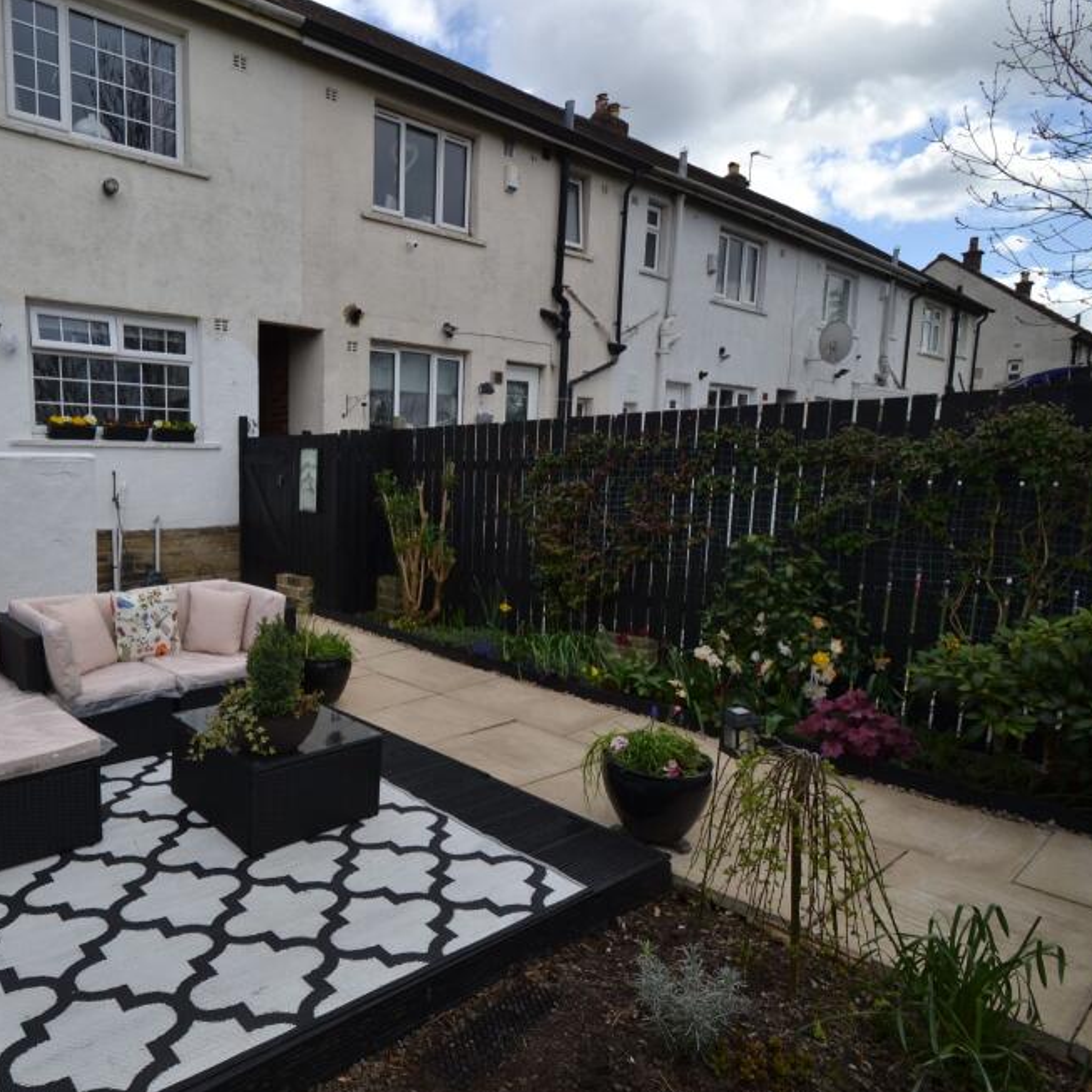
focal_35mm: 20
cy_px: 564
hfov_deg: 70.3
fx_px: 714
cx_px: 286
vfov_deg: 74.8
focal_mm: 10
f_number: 7.1
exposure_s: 1/200
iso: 100
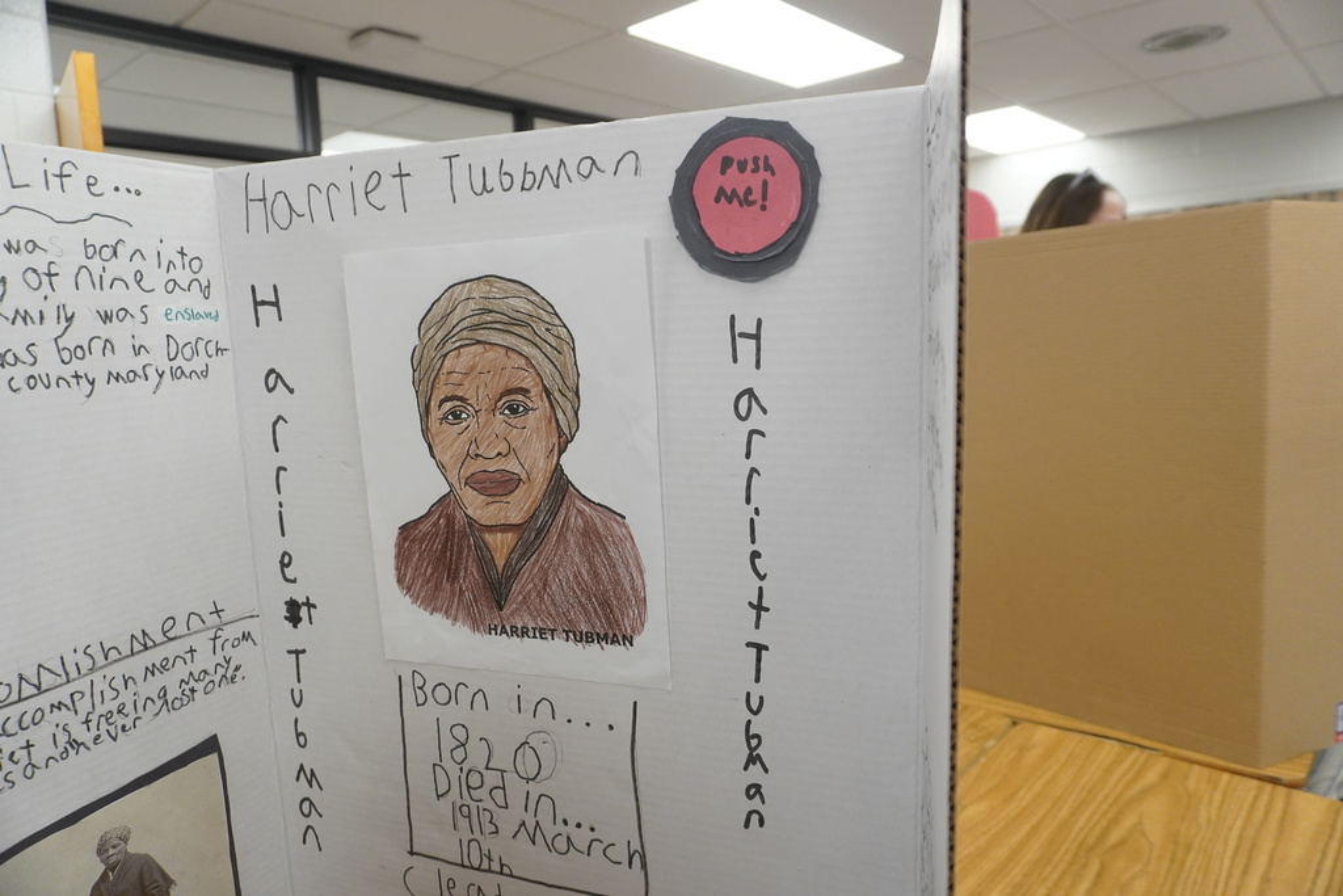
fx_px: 895
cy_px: 448
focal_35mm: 24
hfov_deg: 73.7
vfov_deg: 53.1
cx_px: 672
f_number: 4
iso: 1000
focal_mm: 16
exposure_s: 1/160
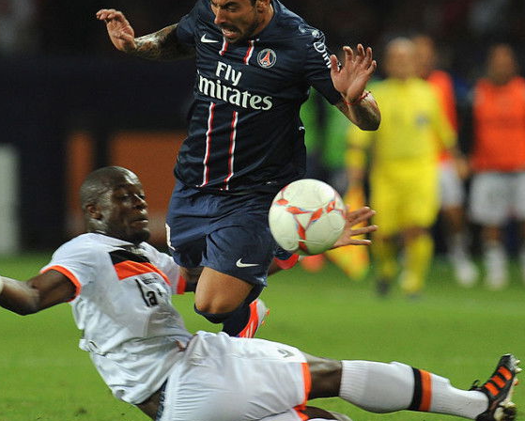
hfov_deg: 3.0
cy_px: 199
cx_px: 221
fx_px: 9905
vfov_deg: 2.4
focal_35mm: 637
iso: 1600
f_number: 4
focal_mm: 420
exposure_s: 1/800
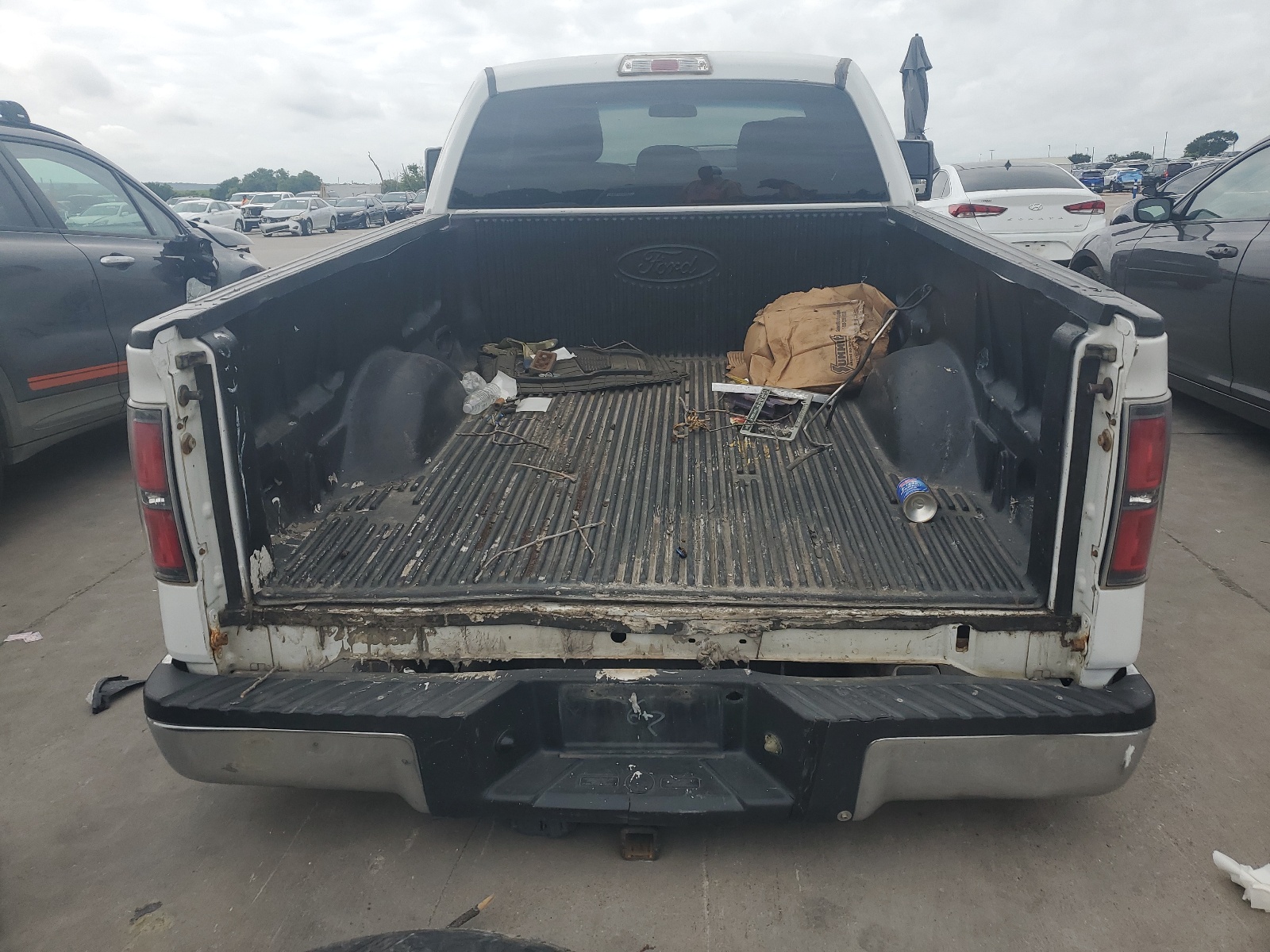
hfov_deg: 67.3
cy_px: 476
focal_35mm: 26
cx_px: 635
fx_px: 954
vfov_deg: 53.1
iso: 50
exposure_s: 1/1429
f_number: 1.5
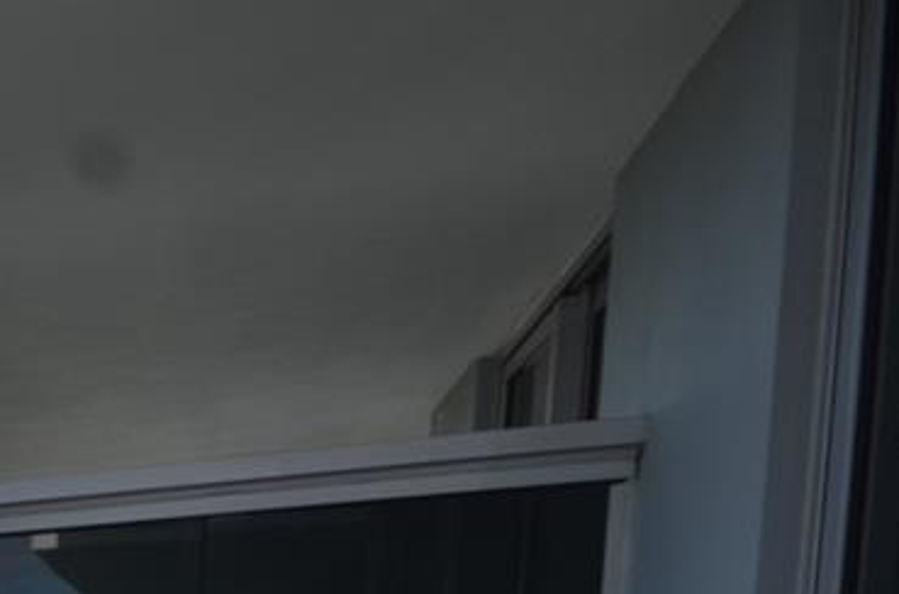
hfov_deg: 19.2
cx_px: -877
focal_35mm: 65
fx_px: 1619
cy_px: 973
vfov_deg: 17.8
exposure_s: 1/250
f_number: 8
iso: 100
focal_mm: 10
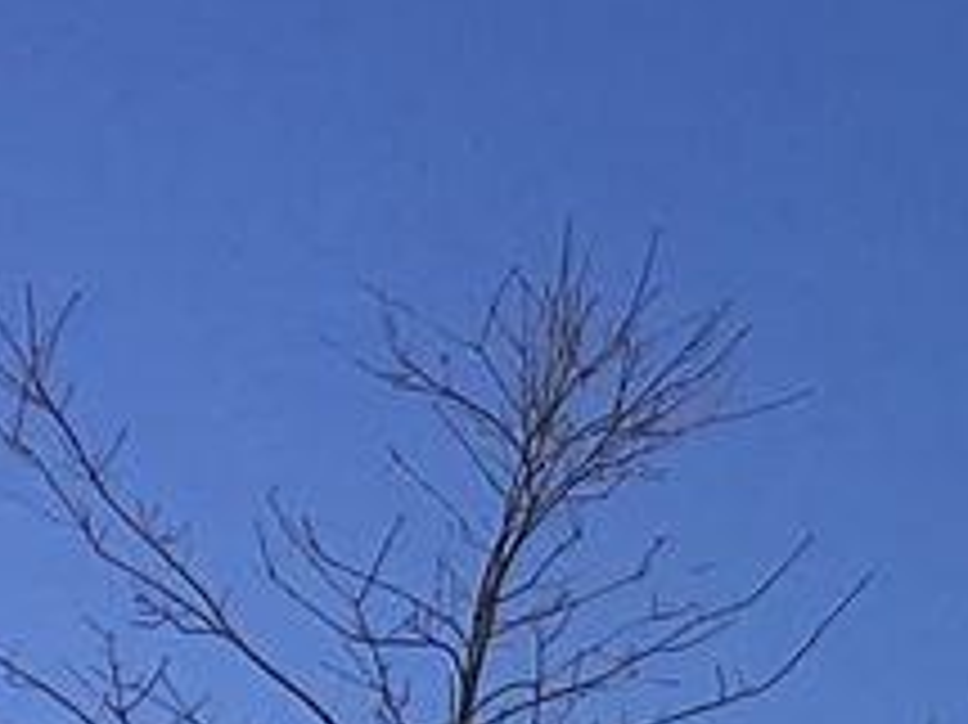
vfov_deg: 8.5
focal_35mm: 173
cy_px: 926
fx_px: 4835
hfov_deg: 9.5
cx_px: 2661
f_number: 2.4
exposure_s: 1/2551
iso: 25
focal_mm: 3.3
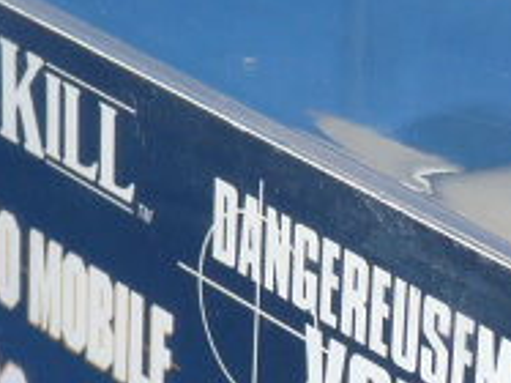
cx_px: 508
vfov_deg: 6.8
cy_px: 430
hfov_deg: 9.1
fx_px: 3187
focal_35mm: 216
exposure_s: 1/30
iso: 100
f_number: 3
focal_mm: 6.4
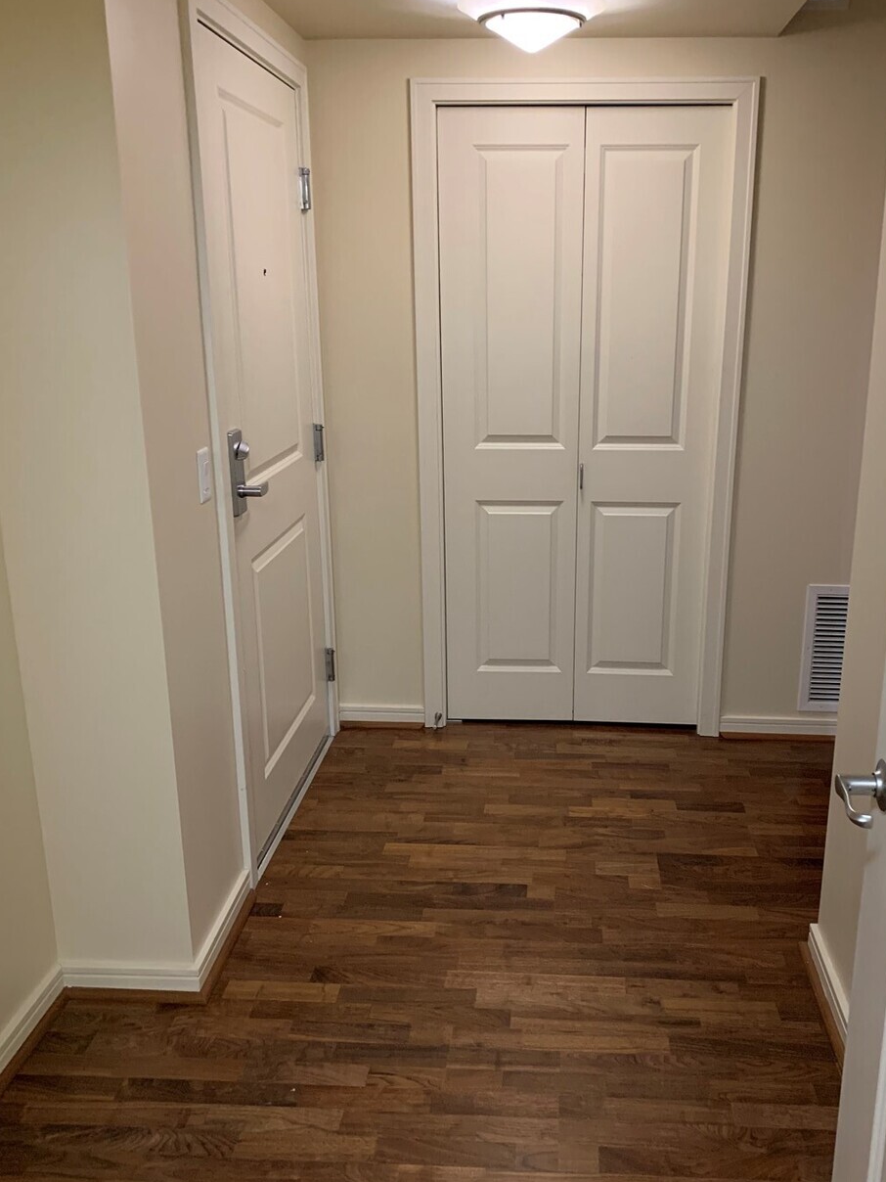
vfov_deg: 58.3
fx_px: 1058
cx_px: 520
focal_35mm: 31
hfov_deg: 45.3
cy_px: 613
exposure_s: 1/60
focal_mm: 4.25
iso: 320
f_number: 1.8
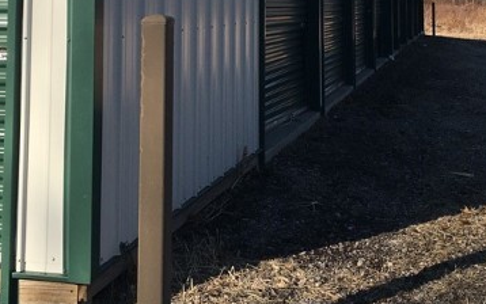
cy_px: -62
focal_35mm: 66
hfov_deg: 31.1
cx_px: 244
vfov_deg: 18.7
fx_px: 874
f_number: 2.2
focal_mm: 4.15
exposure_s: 1/1637
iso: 25
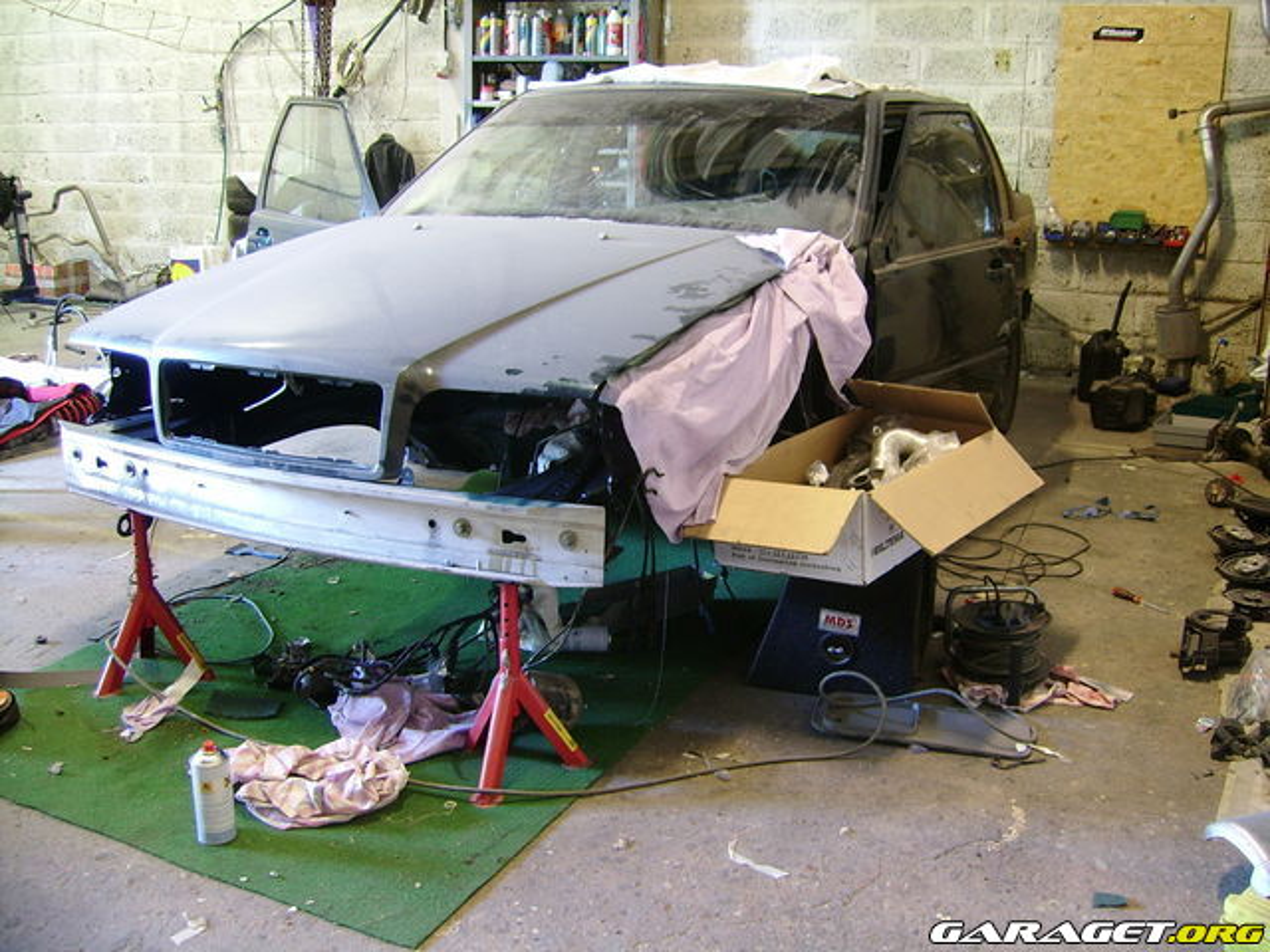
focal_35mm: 35
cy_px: 476
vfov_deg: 40.7
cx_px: 635
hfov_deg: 52.6
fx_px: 1284
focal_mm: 5.95
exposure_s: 1
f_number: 2.8
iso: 100
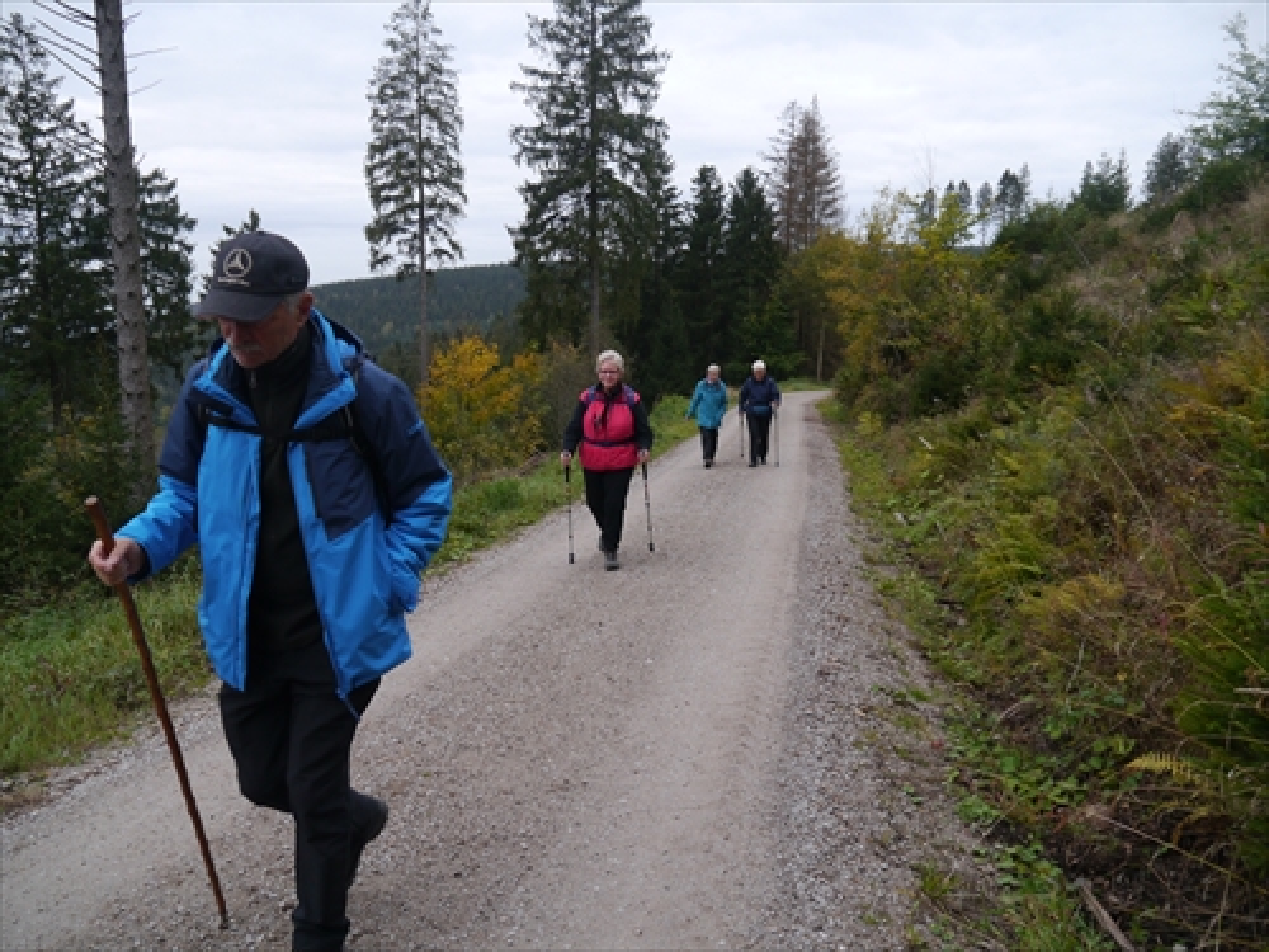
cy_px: 476
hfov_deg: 63.4
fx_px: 1026
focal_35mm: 28
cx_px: 634
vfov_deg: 49.7
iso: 160
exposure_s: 1/200
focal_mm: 14
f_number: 5
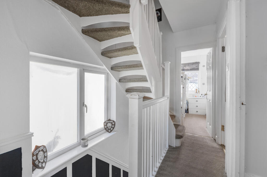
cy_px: 88
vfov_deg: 77.2
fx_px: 111
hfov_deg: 100.4
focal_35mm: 15
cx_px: 134
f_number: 11
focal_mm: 15
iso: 400
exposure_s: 1/15
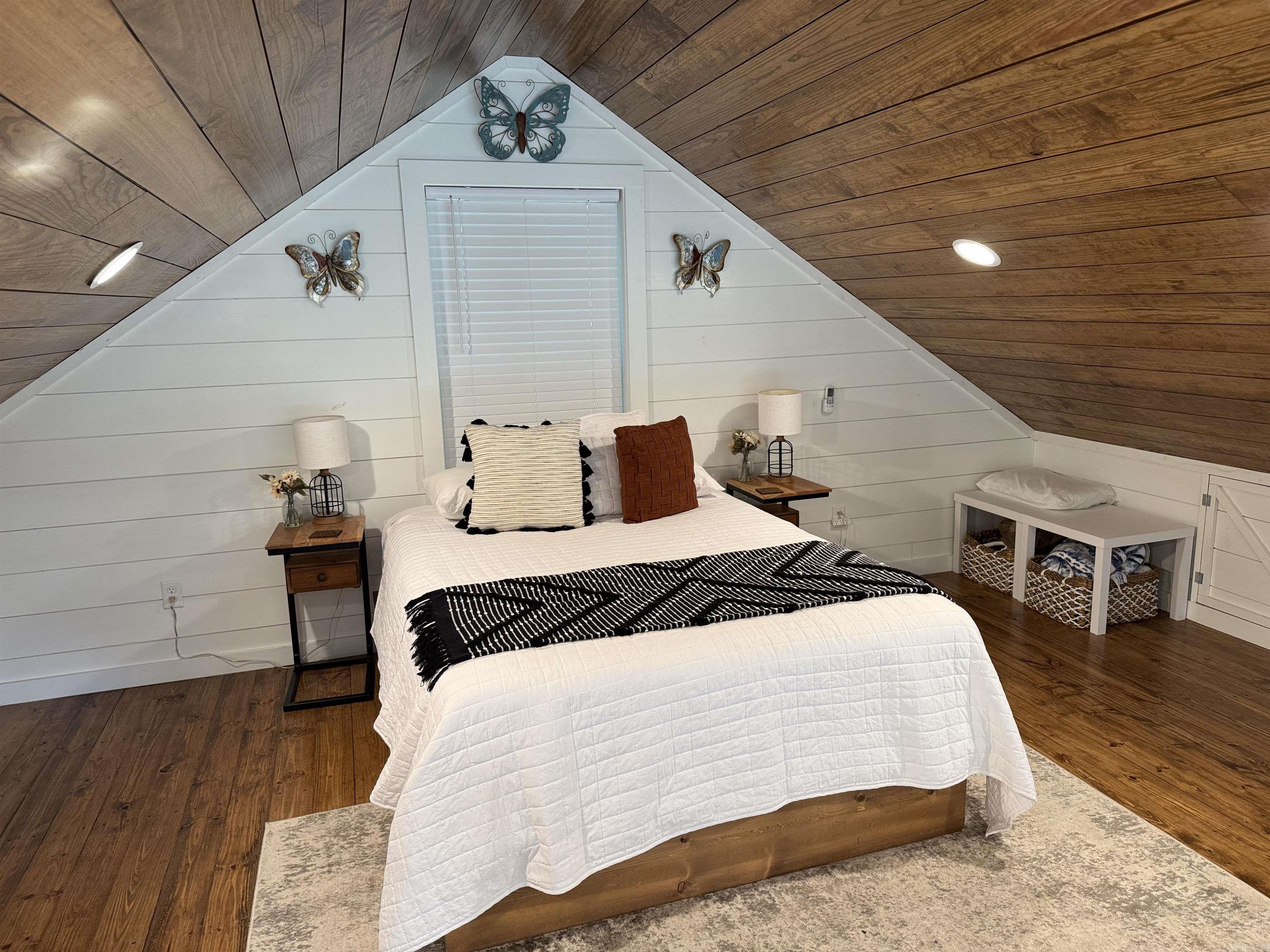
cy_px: 476
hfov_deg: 71.6
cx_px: 635
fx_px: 881
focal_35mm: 24
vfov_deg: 56.8
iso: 125
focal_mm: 6.76
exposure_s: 1/120
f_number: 1.78
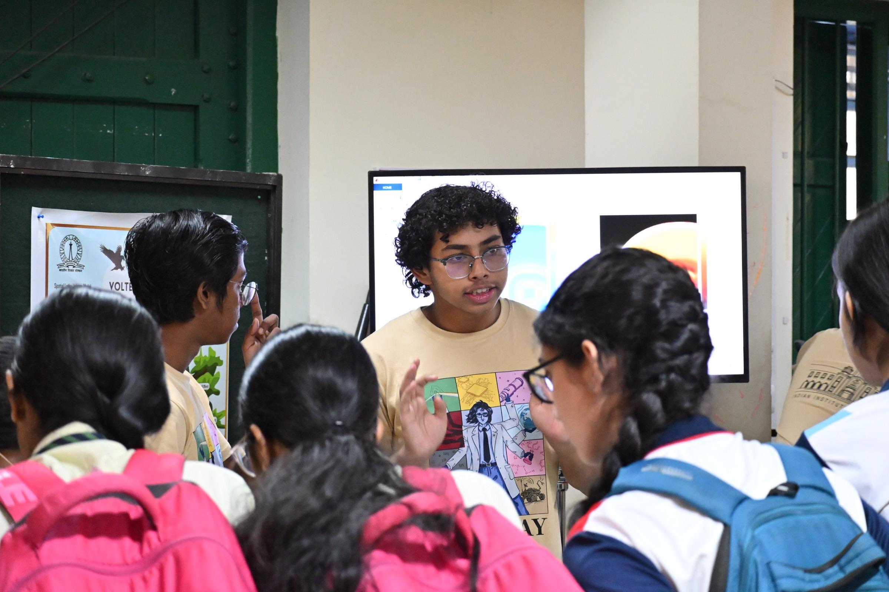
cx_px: 444
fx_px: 1852
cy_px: 296
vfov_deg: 18.2
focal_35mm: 75
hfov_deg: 27.0
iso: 5600
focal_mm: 50
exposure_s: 1/80
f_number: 4.5
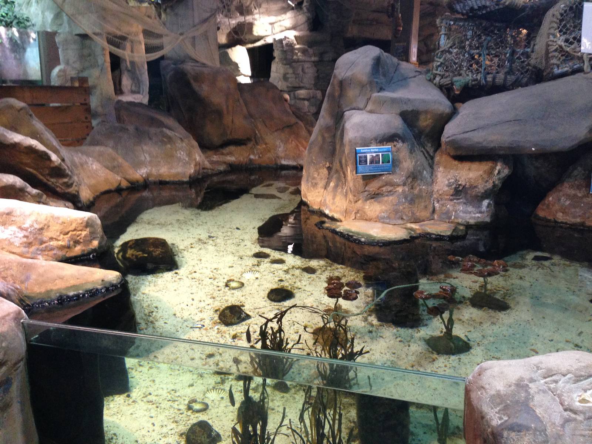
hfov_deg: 55.4
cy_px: 222
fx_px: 564
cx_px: 296
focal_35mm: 33
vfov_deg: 42.9
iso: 250
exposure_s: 1/20
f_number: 2.4
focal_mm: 4.12
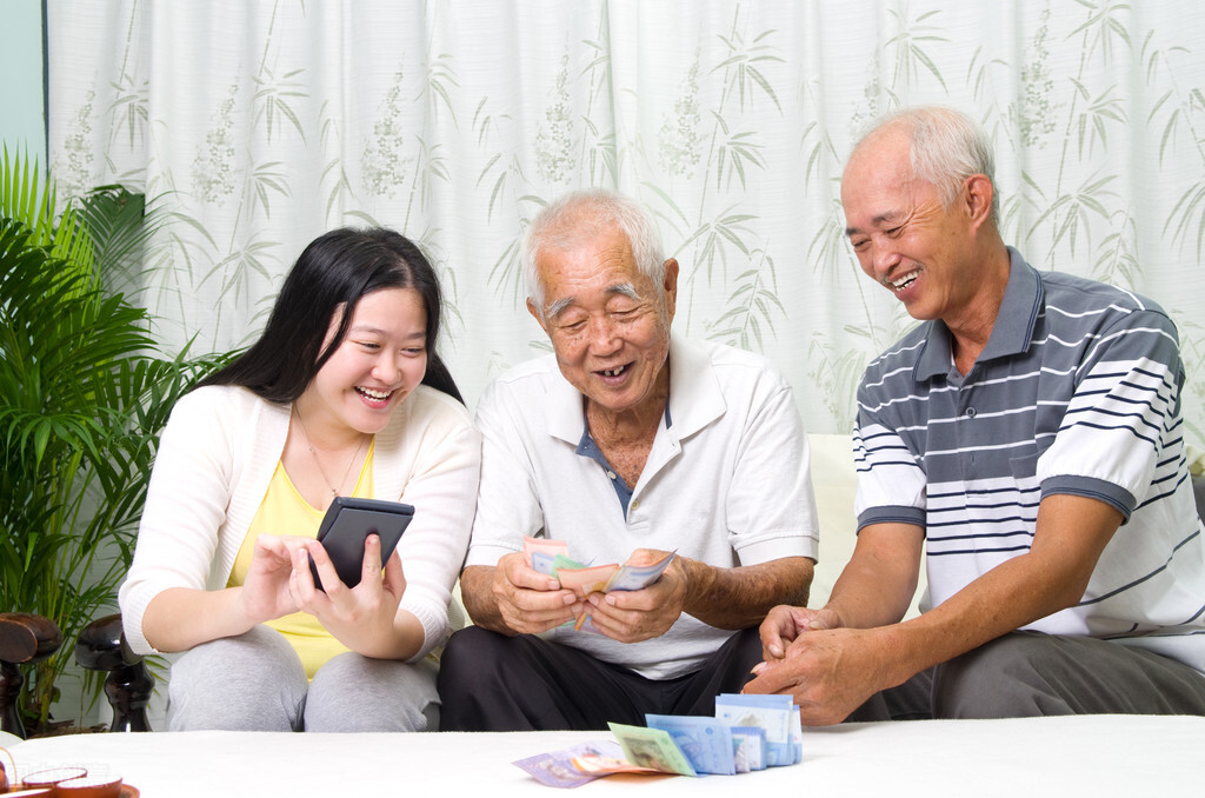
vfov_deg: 23.7
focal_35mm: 57
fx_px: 1904
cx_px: 602
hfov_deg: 35.1
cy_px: 399
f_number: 8
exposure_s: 1/160
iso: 200
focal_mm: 38
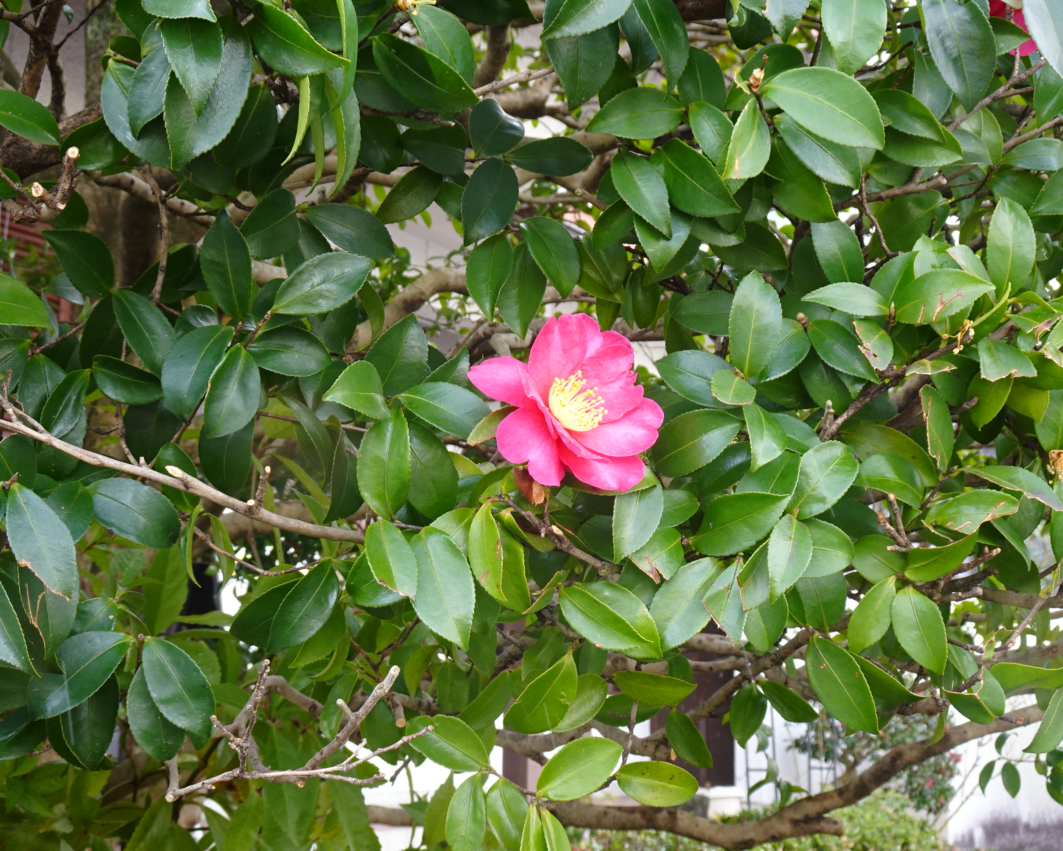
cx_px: 544
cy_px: 426
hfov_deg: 38.8
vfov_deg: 31.5
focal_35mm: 48
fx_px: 1510
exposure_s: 1/50
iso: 125
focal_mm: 7.53
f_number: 4.5
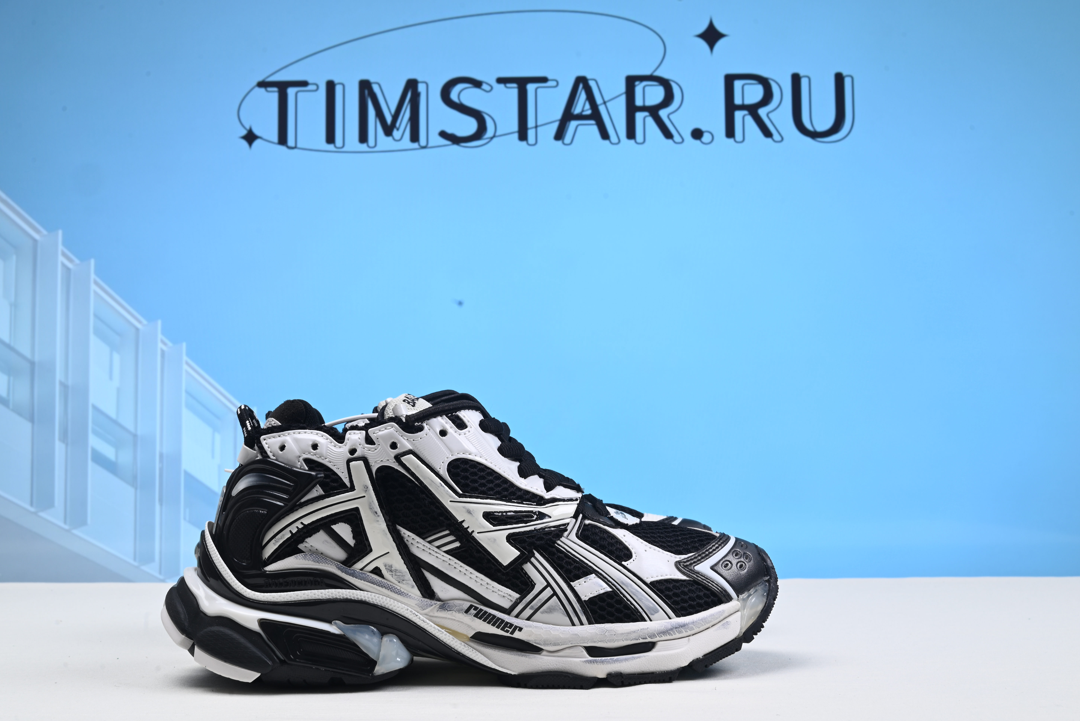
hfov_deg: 46.4
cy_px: 373
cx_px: 528
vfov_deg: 31.9
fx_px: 1260
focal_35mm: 42
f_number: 16
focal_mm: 40
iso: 100
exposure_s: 1/2.5
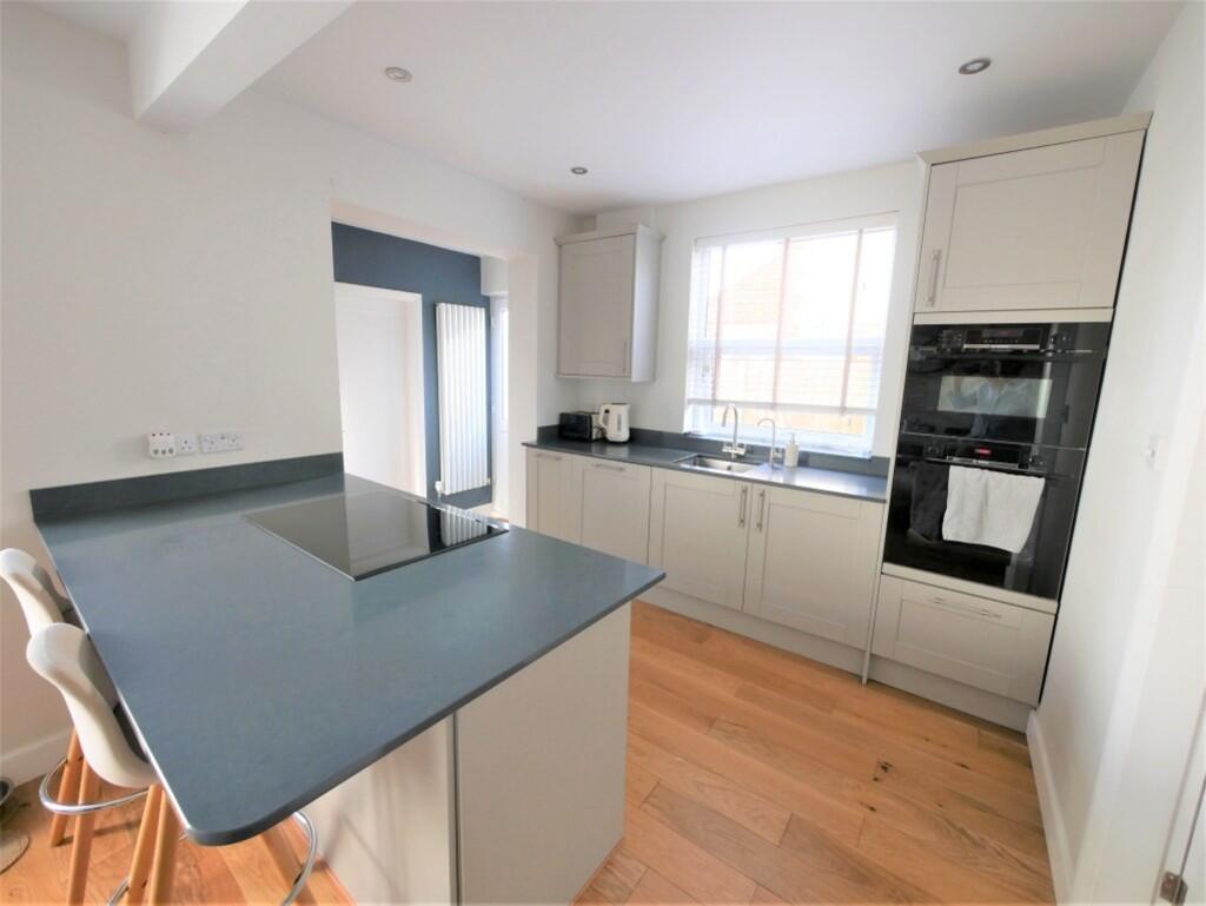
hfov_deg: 102.0
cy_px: 453
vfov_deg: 85.7
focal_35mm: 14
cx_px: 603
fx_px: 488
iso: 320
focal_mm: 7
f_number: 4
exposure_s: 1/60
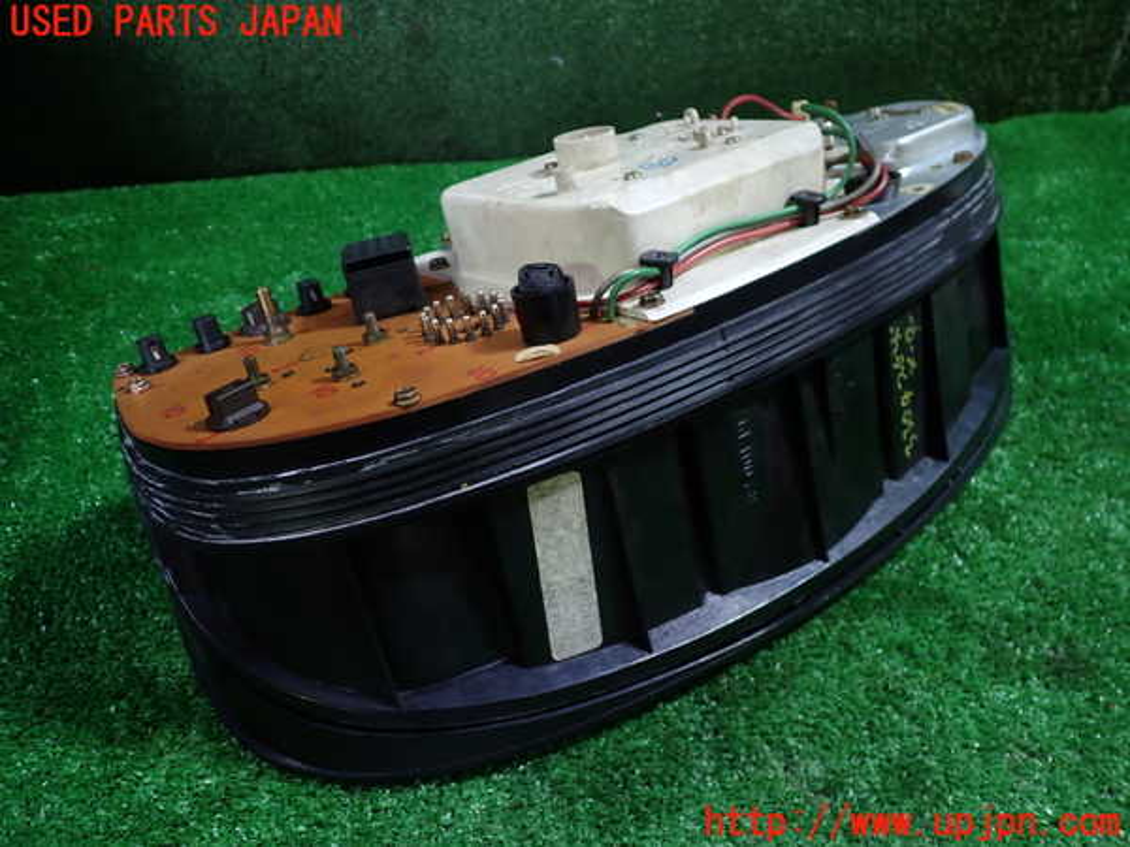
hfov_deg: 60.0
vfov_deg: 46.8
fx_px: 979
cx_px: 565
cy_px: 424
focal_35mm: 30
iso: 200
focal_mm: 5.4
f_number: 2.3
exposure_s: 1/30
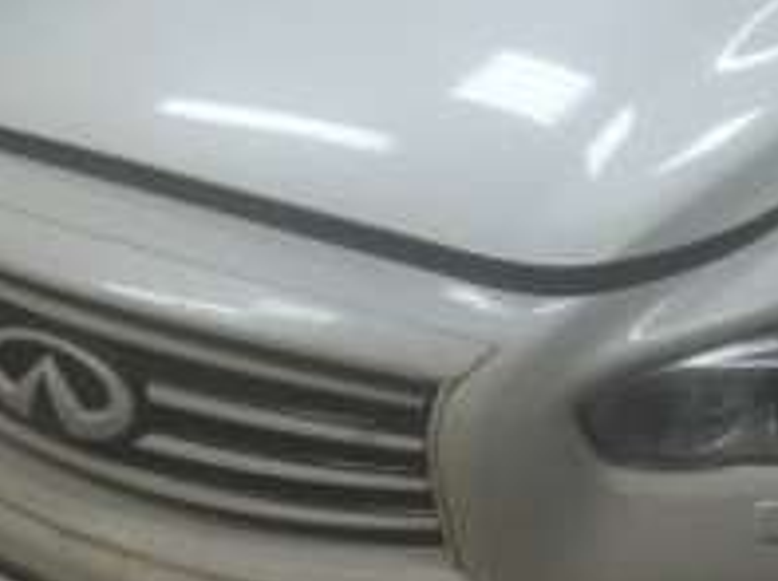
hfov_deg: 32.7
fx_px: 1324
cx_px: 438
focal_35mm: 59
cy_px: 79
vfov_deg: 24.2
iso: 50
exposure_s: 1/33
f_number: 2.2
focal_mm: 4.15
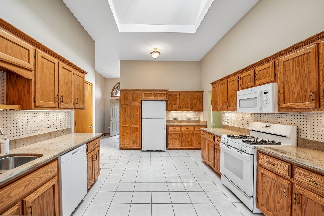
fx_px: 126
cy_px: 108
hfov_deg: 104.3
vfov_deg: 81.2
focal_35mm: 14
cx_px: 162
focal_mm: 14
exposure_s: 1/100
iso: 400
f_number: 5
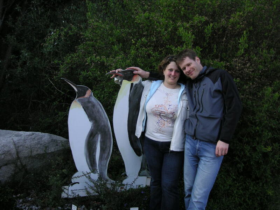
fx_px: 299
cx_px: 140
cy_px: 105
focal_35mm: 37
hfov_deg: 50.1
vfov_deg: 38.7
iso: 50
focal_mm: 6.1
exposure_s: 1/250
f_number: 2.8
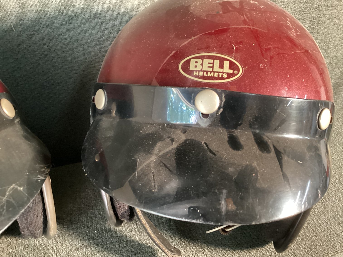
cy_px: 128
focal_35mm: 31
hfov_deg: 58.3
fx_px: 307
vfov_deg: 45.4
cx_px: 172
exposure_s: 1/24
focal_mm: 3.3
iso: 640
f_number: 2.4
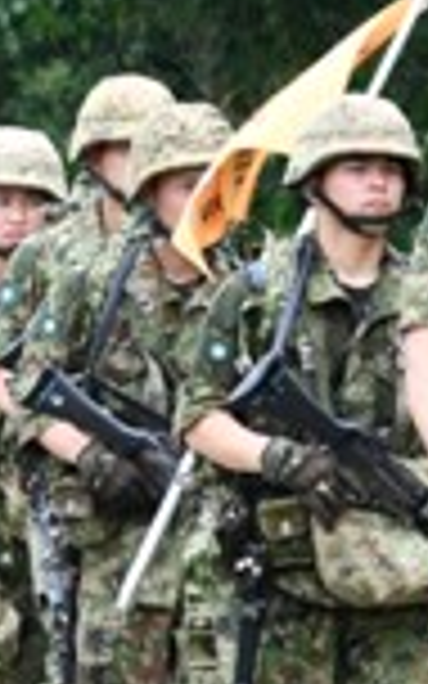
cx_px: 50
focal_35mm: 709
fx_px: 13232
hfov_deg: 1.9
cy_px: 223
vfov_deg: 3.0
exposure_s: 1/250
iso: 200
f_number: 7.1
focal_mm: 110
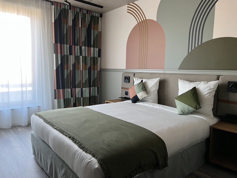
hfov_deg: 67.3
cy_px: 89
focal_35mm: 26
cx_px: 118
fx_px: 178
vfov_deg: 53.1
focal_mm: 5.7
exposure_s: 1/66
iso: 125
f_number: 1.5
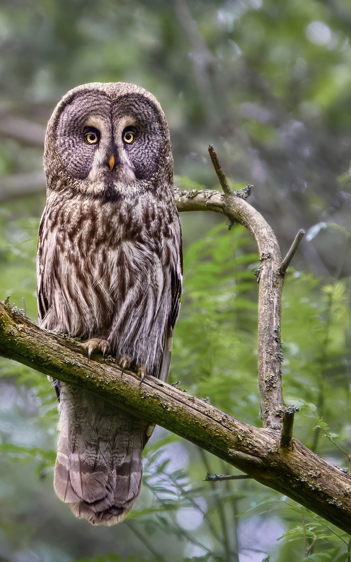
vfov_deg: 2.3
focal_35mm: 919
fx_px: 14070
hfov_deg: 1.4
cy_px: 281
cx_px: 110
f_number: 4
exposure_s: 1/100
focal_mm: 220
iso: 320
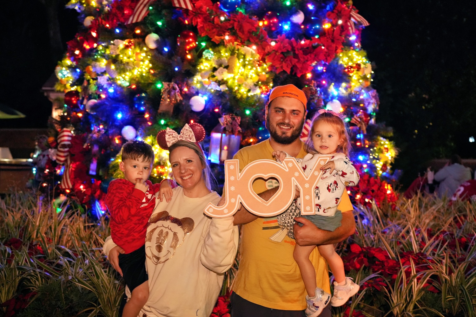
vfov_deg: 27.5
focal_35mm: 49
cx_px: 238
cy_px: 158
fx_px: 648
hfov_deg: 40.3
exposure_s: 1/60
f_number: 4
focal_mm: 49
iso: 6400
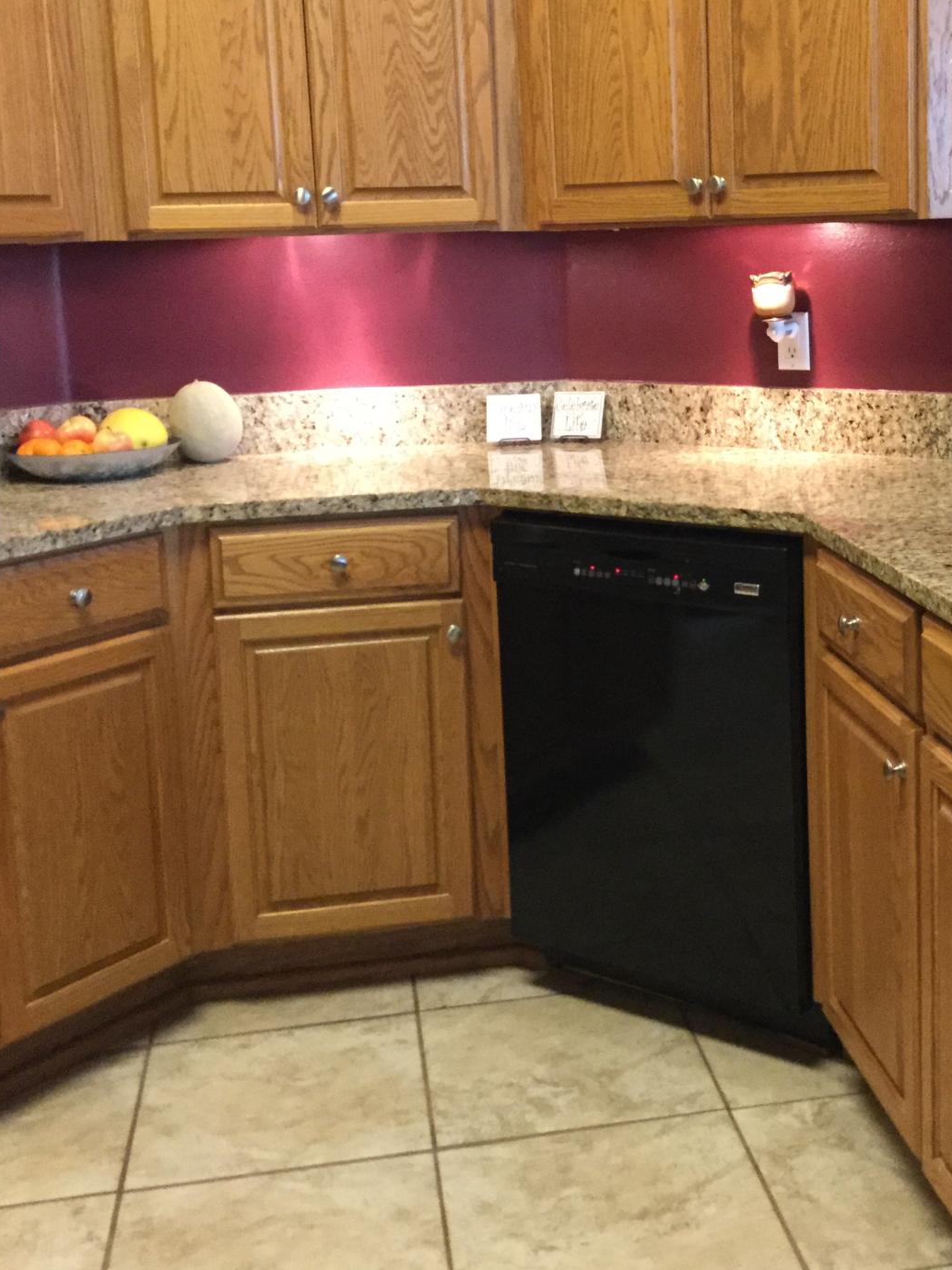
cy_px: 447
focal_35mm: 45
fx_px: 1651
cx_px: 657
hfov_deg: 31.8
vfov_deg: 41.7
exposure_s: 1/24
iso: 200
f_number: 2.4
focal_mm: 3.3
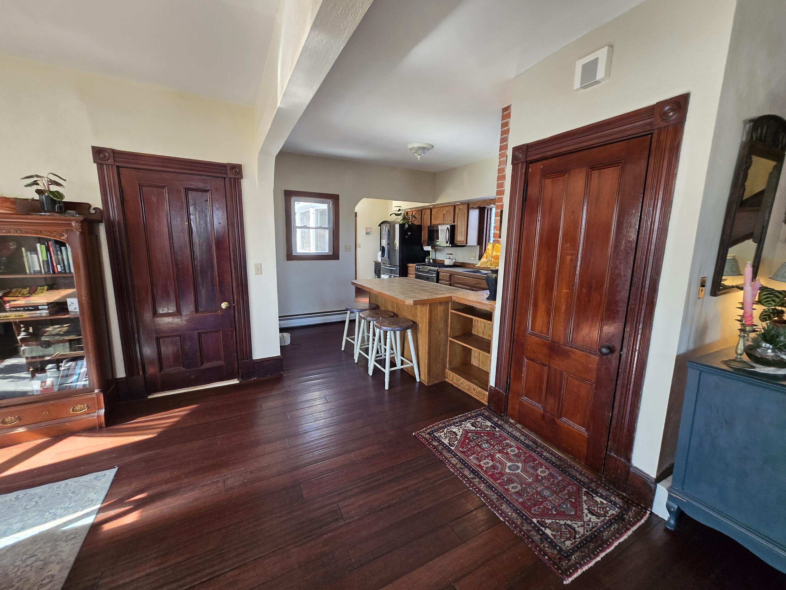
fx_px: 295
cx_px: 393
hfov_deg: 106.2
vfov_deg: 89.9
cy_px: 295
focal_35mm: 13
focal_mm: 1.7
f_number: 2.2
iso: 160
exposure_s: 1/60
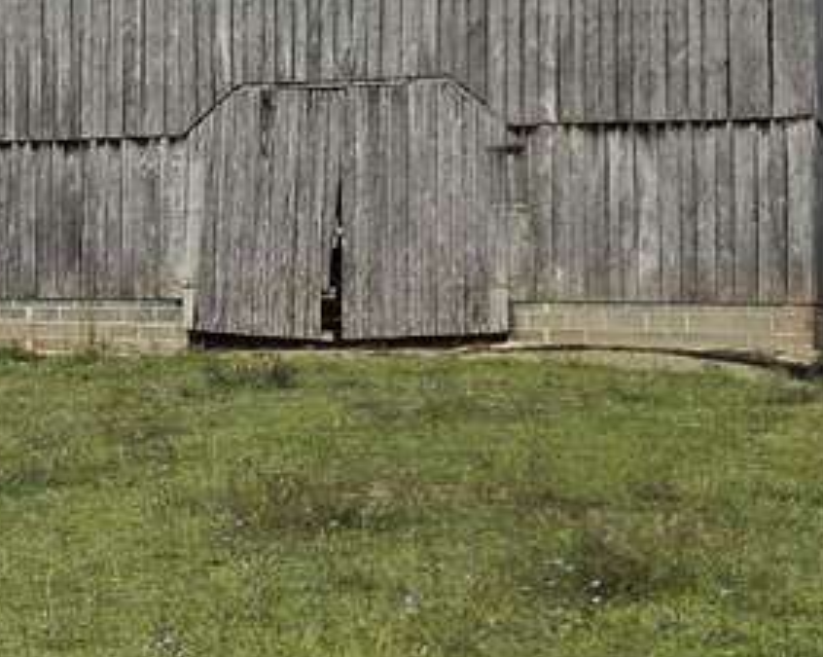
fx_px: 2482
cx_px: -934
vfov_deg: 15.0
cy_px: 201
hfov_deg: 14.7
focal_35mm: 102
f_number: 1.7
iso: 12
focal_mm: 6.3
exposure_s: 1/1030
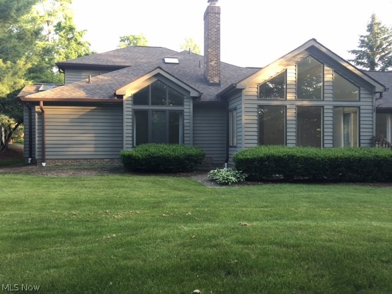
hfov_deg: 61.7
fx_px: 328
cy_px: 147
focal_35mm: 29
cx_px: 196
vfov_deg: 48.2
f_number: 2.2
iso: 32
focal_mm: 4.15
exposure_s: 1/60
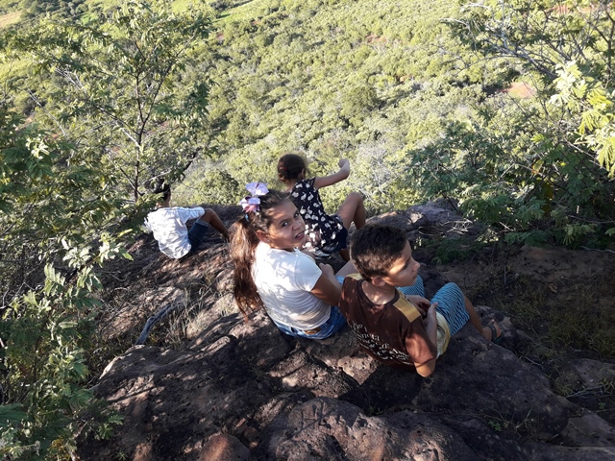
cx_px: 308
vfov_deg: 49.7
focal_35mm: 28
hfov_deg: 63.4
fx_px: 497
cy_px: 230
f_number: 1.9
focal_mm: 3.7
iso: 40
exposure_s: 1/252
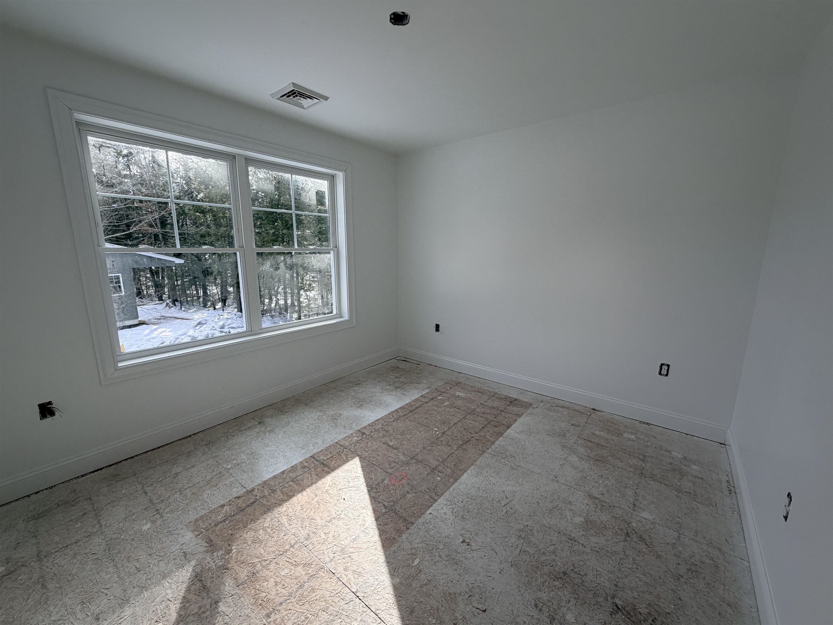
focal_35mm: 14
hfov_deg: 102.1
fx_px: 337
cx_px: 416
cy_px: 312
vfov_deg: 85.7
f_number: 2.2
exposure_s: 1/306
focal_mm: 2.22
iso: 50
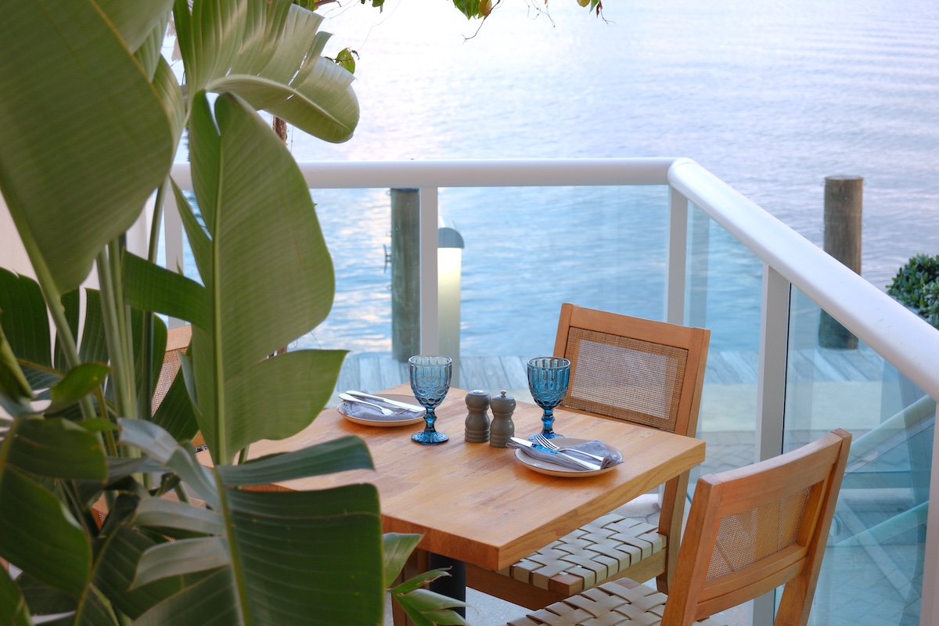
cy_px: 313
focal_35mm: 58
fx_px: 1513
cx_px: 470
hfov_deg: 34.5
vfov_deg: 23.4
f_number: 4.2
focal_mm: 38.5
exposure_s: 1/56
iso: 800
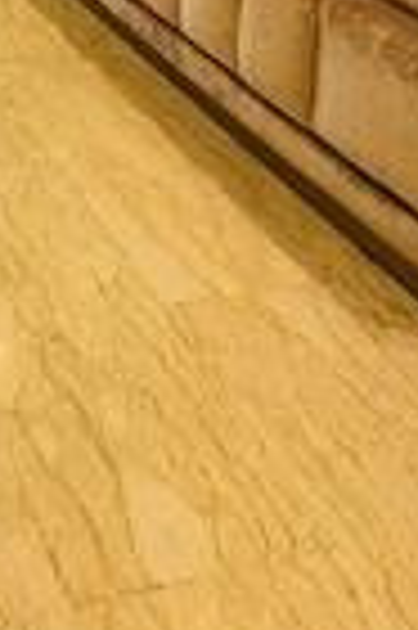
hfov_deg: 22.7
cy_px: -382
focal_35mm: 50
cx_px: -184
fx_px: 873
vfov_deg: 25.6
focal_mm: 2.22
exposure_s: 1/100
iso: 200
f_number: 2.2
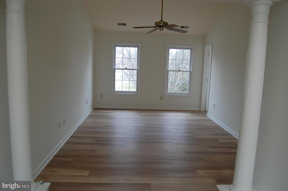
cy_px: 96
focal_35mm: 27
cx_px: 144
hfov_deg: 67.5
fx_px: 216
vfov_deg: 47.8
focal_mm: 18
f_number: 5
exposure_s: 1/100
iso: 400
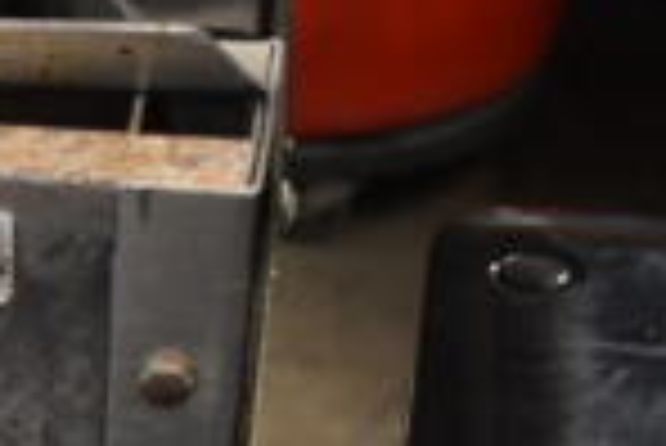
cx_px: -662
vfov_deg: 12.2
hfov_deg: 15.0
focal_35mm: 111
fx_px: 2055
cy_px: 469
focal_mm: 18
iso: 1000
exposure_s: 1/30
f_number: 3.5
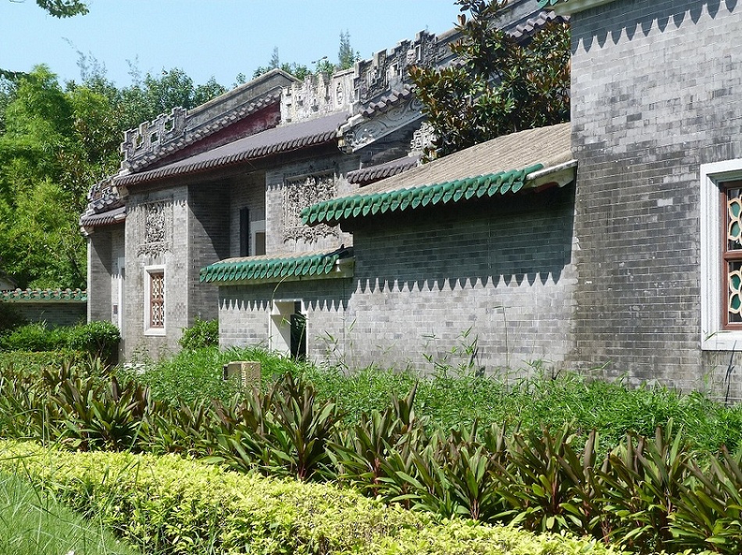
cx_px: 371
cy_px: 278
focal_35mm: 93
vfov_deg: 15.9
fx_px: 1992
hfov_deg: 21.1
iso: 80
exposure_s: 1/250
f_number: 4.5
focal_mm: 16.8
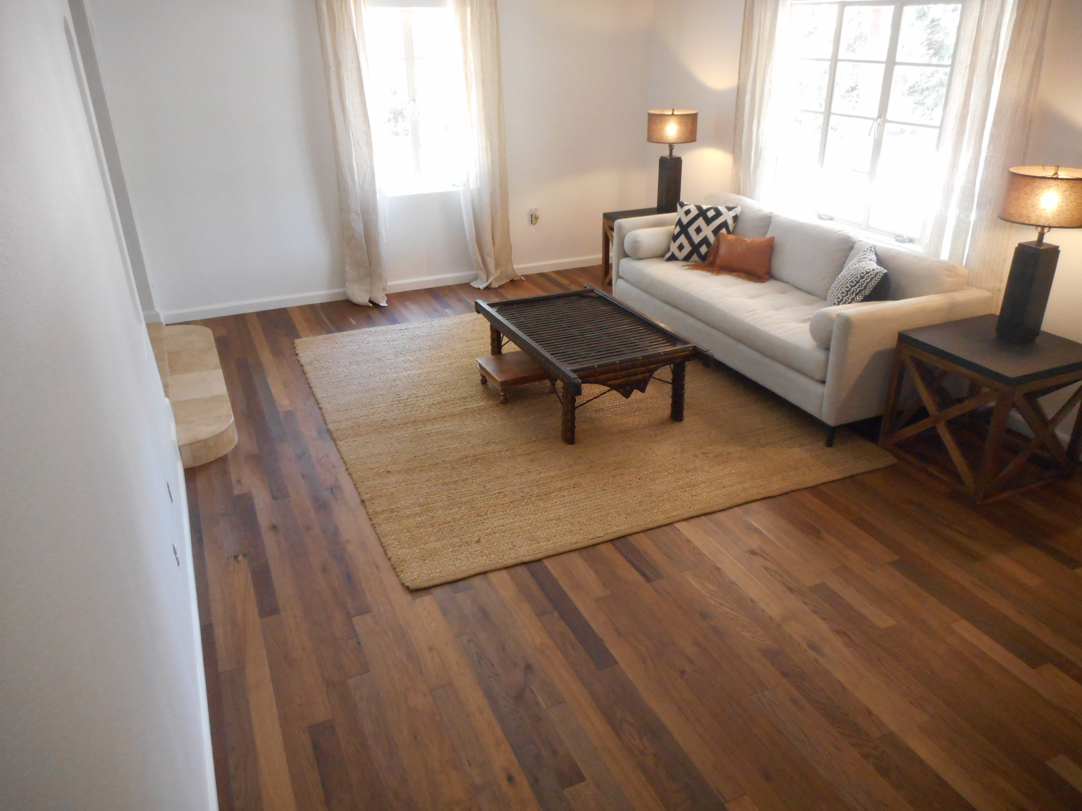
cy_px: 406
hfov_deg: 69.4
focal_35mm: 25
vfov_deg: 54.9
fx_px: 781
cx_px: 541
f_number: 3.7
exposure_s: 1/30
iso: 400
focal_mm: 4.5
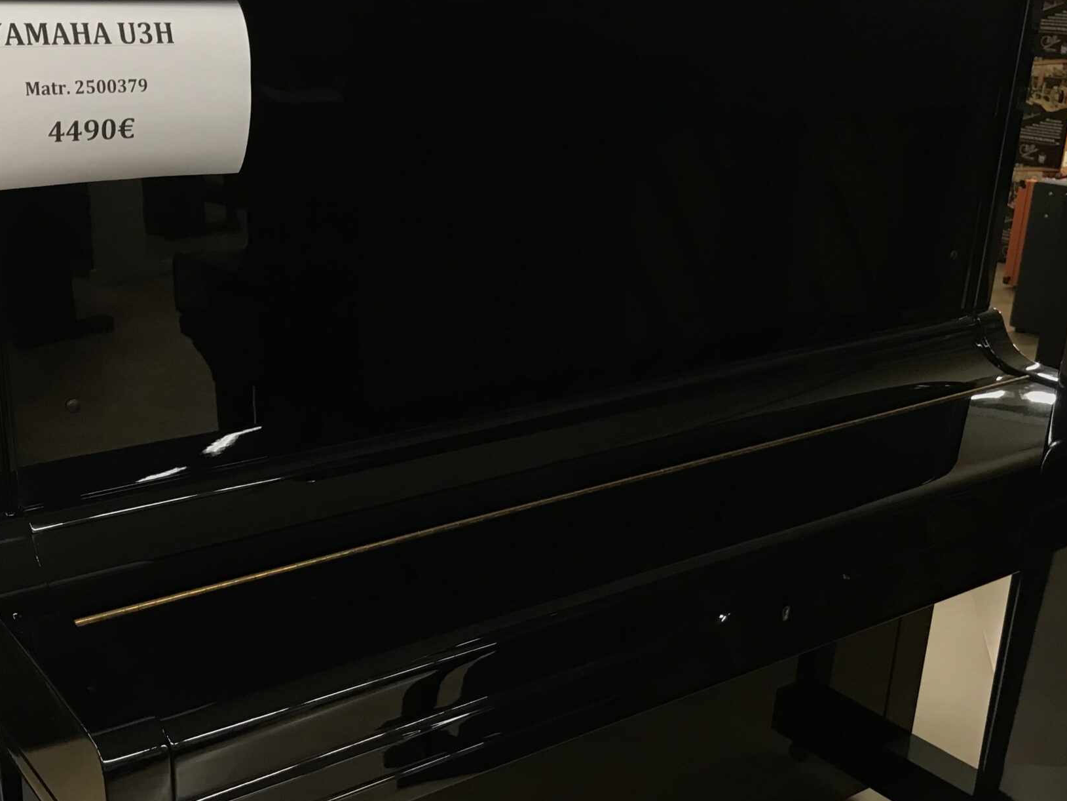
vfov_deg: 32.7
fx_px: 1356
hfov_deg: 42.8
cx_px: 437
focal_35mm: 44
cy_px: 501
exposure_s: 1/17
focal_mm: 3.99
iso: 50
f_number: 1.8
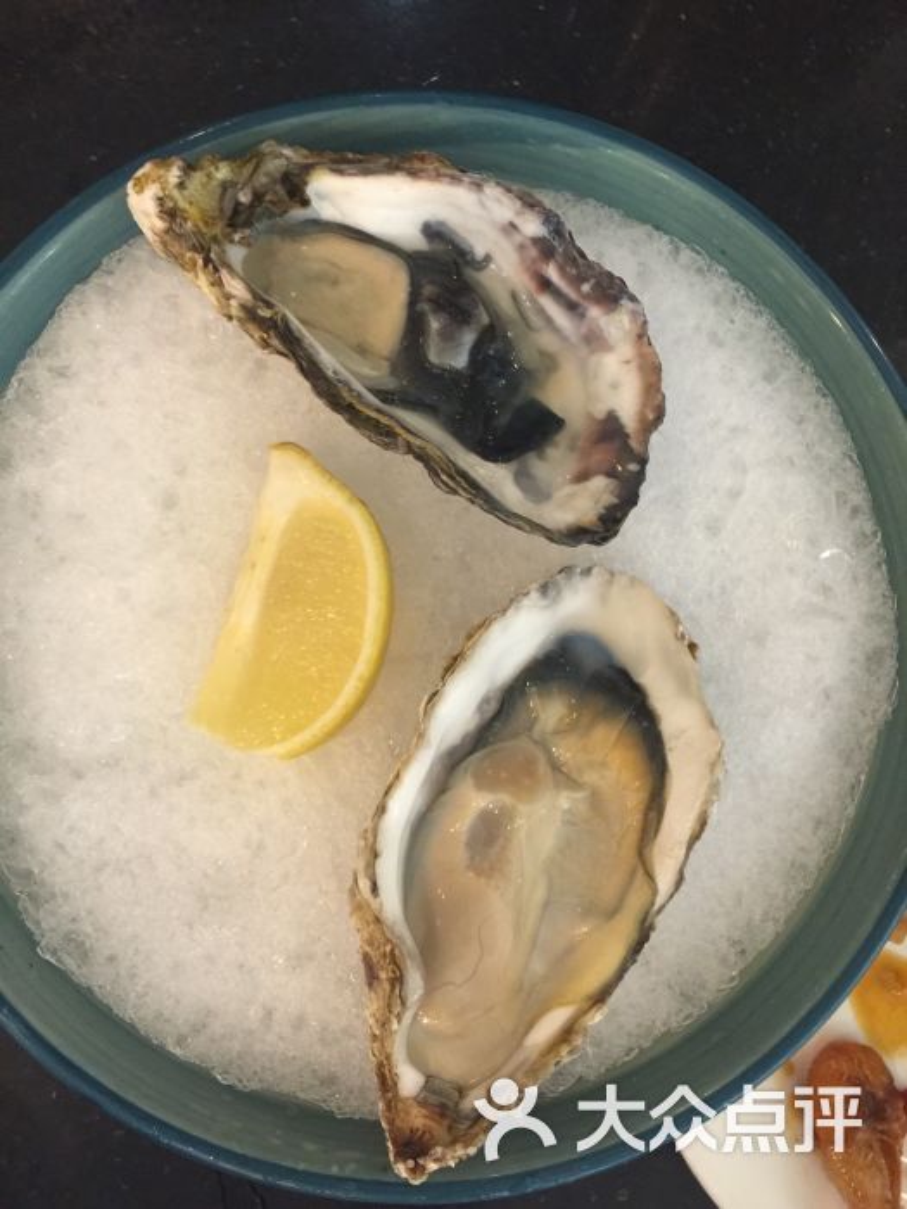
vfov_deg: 61.7
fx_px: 1013
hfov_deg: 48.2
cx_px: 454
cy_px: 604
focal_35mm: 29
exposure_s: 1/10
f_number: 2.2
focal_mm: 4.15
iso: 100
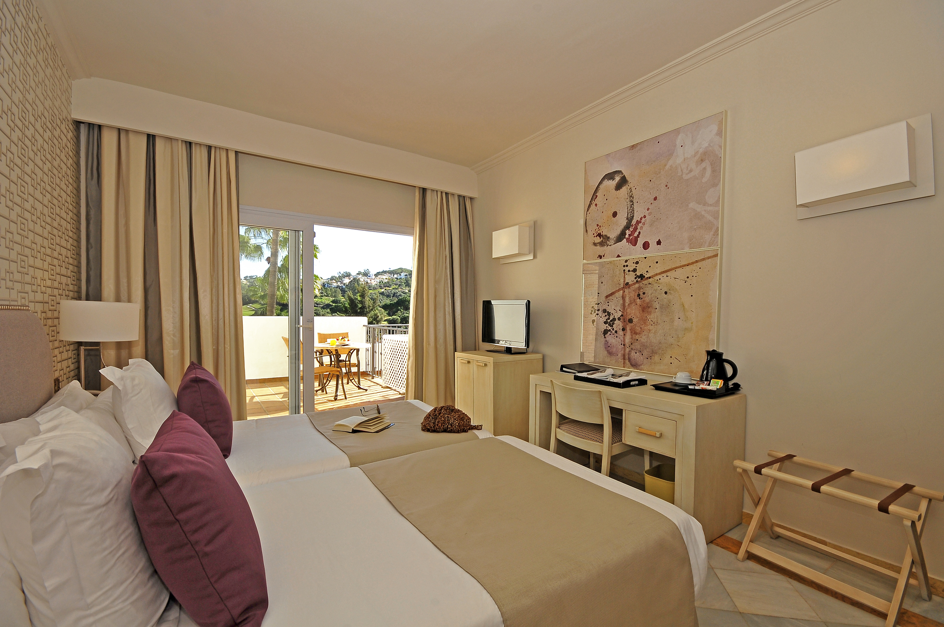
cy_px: 314
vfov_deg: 77.2
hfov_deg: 100.5
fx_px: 393
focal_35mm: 15
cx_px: 472
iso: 200
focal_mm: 10
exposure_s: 1/80
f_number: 11
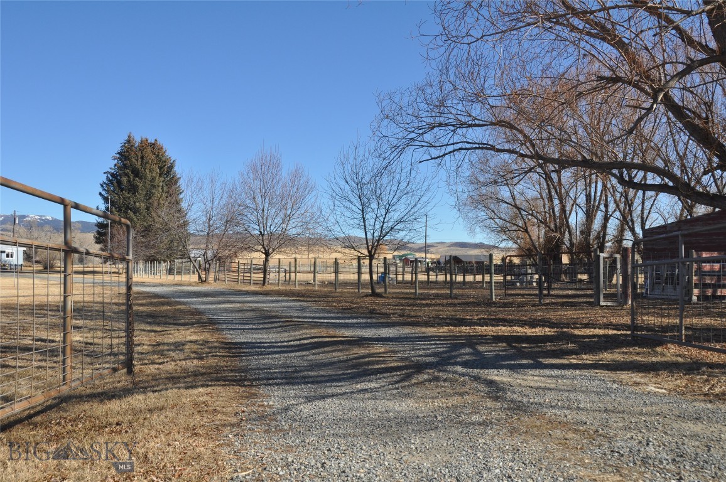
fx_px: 725
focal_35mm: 36
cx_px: 363
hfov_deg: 53.2
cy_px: 241
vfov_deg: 36.8
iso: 200
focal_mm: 24
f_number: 9
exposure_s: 1/400
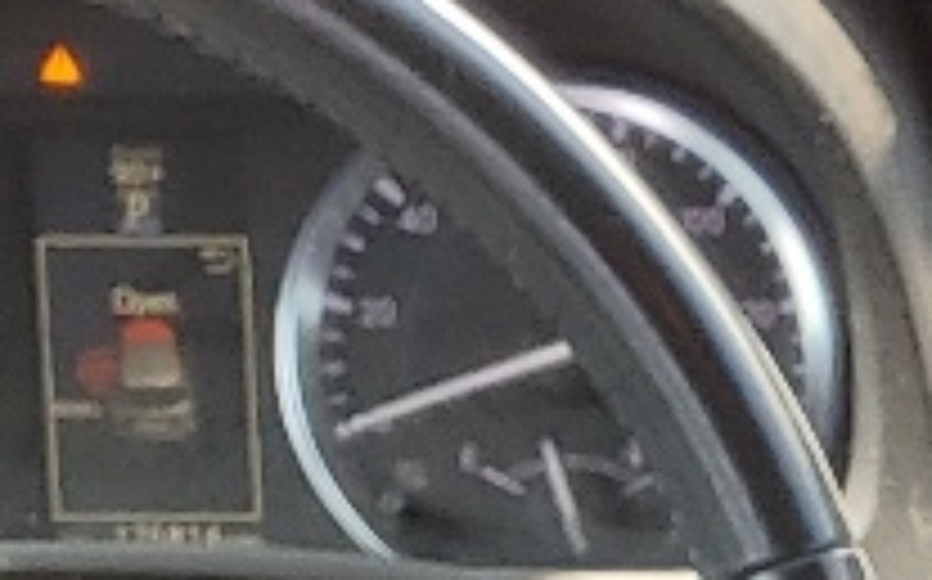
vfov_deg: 5.5
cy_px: 2086
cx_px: 1918
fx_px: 5406
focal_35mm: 213
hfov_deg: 9.2
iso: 50
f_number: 1.5
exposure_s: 1/208
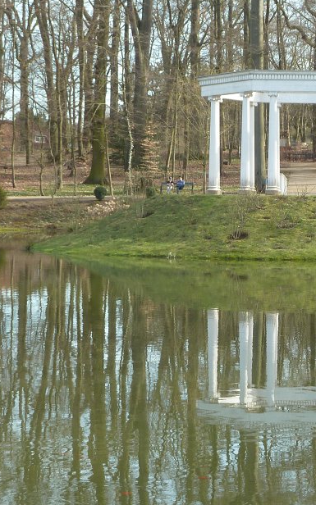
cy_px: 243
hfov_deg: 11.6
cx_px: 342
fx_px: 1529
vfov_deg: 18.8
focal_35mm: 111
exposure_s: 1/100
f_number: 4
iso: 80
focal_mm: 10.3
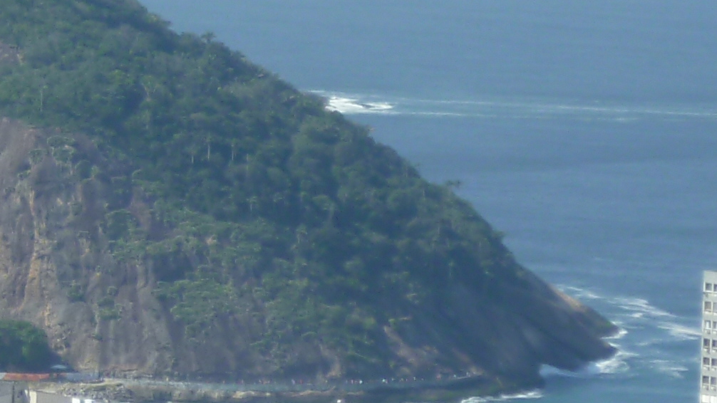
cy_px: 162
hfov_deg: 6.9
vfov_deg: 3.9
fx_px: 5932
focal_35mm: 312
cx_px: -80
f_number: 4.5
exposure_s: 1/500
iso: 80
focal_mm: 12.8
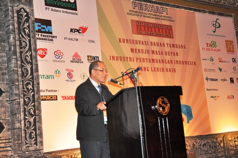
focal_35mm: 60
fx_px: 396
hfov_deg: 33.4
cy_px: 79
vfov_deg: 22.6
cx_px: 119
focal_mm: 40
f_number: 4.8
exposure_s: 1/100
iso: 1600
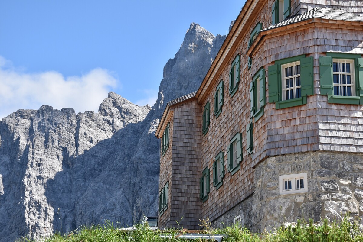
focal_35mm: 72
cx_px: 182
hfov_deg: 28.1
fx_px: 726
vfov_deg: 18.9
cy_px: 121
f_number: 8
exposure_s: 1/250
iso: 125
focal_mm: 48
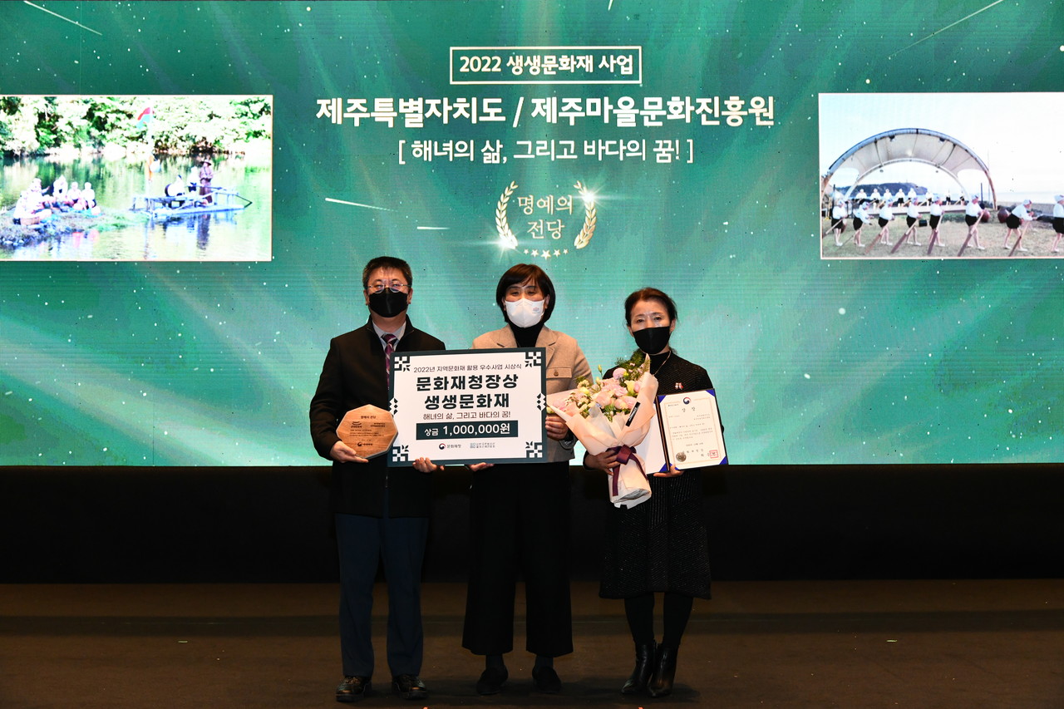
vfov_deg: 28.1
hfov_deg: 41.1
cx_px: 532
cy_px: 354
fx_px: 1418
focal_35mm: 48
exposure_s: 1/160
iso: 2000
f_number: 5
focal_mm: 48
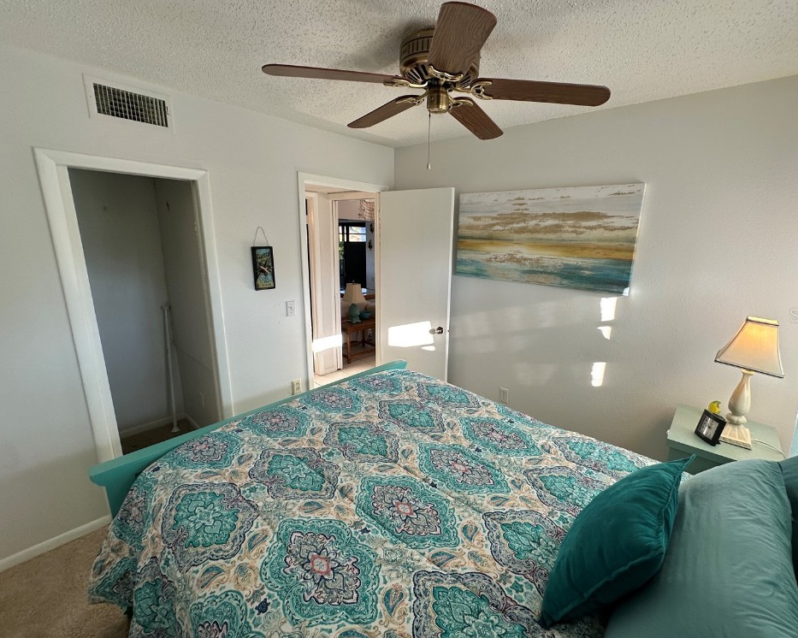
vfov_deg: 84.0
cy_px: 315
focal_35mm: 15
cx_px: 433
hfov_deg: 96.6
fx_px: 354
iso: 64
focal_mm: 2.22
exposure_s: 1/99
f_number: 2.2
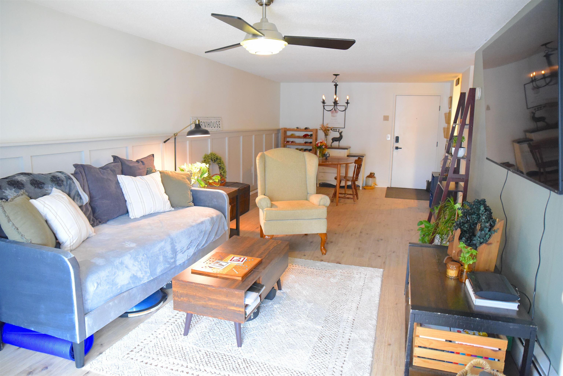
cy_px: 188
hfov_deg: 73.7
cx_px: 282
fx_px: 375
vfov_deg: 53.2
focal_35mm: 24
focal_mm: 24
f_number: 2.8
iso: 6400
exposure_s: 1/160
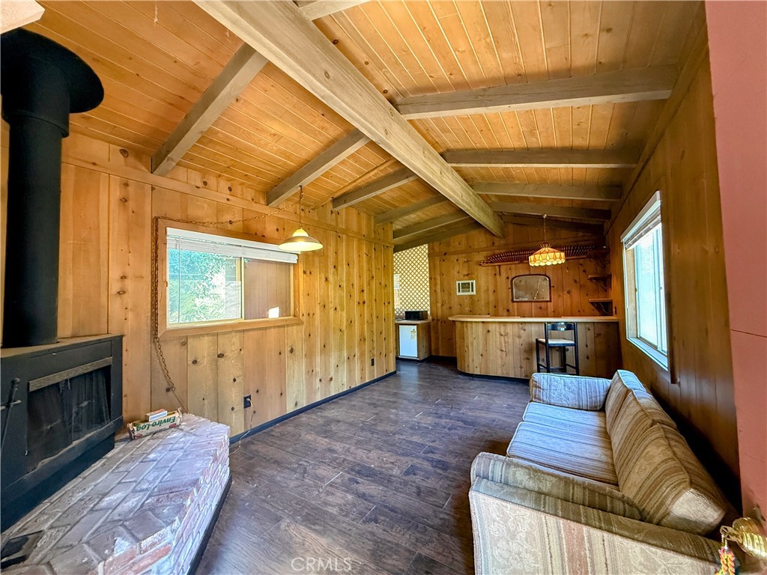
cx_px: 384
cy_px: 288
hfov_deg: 102.1
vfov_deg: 85.7
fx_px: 310
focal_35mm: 14
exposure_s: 1/60
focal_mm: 2.22
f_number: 2.2
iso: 640
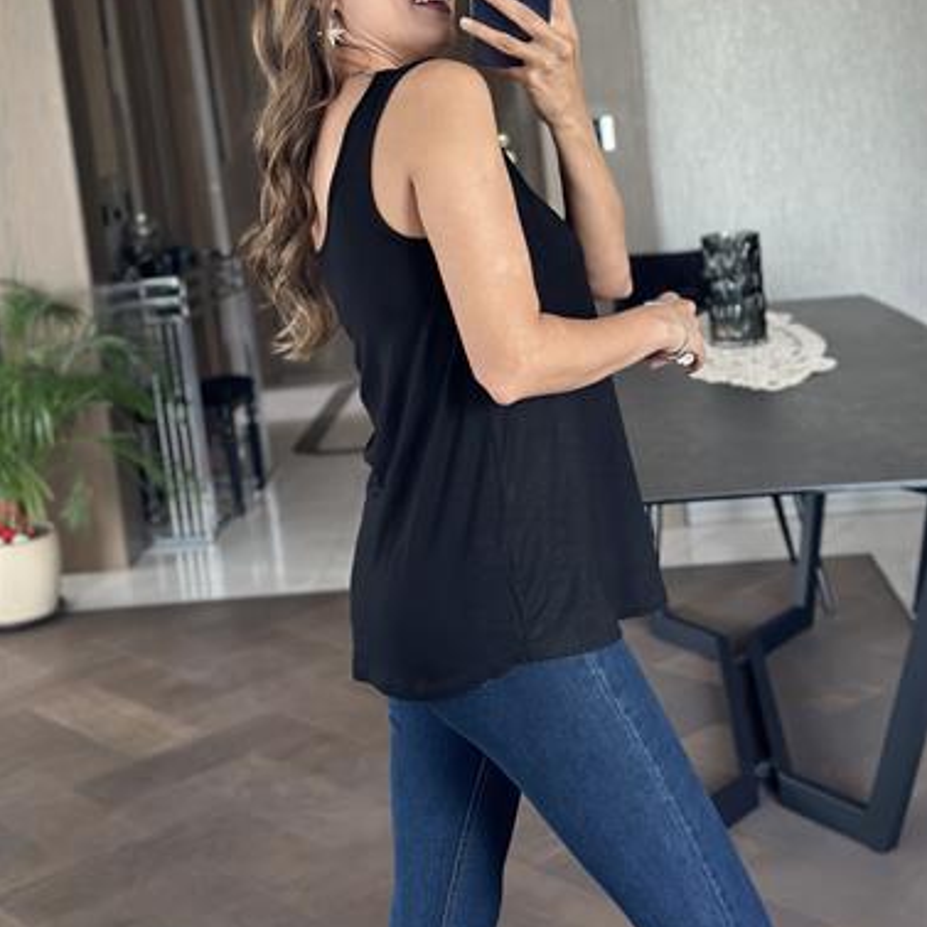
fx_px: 1727
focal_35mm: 57
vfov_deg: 29.9
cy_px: 317
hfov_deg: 30.0
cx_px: 462
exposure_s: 1/60
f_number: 1.78
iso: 250
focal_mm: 6.86
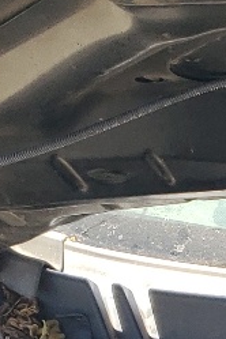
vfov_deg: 10.8
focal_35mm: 174
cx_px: 709
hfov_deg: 7.0
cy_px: 668
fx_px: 1638
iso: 50
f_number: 1.5
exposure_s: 1/526
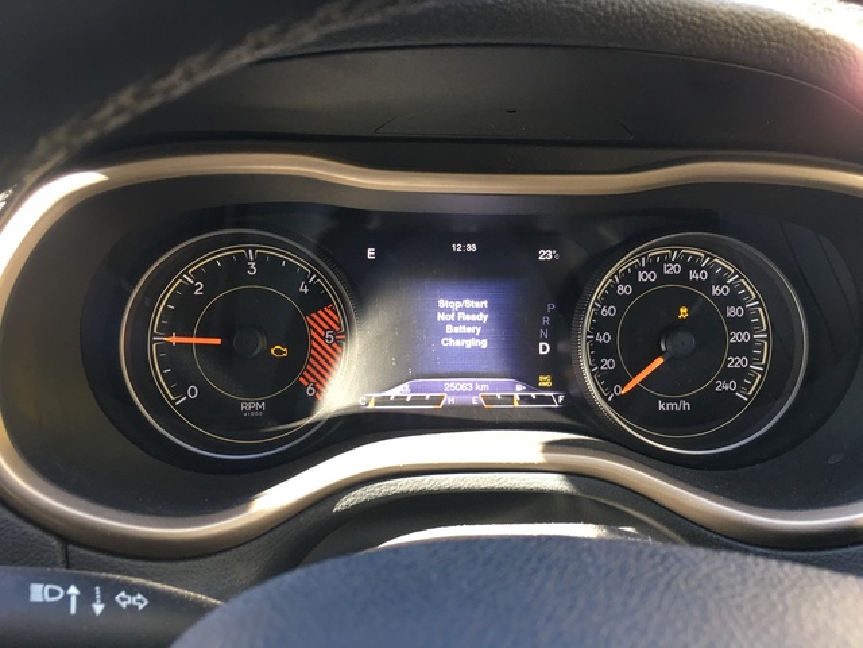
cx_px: 432
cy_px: 324
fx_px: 723
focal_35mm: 29
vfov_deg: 48.2
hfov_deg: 61.7
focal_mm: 4.15
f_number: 2.2
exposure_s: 1/33
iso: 50
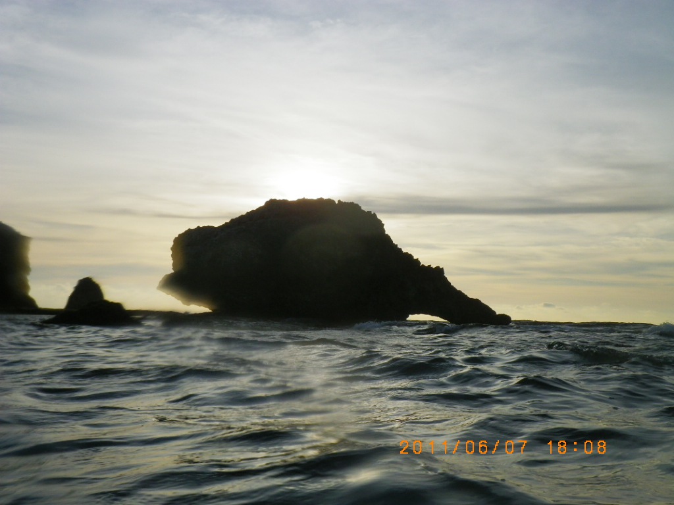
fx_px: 818
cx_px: 337
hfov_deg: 44.8
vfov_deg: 34.3
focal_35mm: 42
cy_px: 252
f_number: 5
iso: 160
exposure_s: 1/1250
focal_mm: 7.5
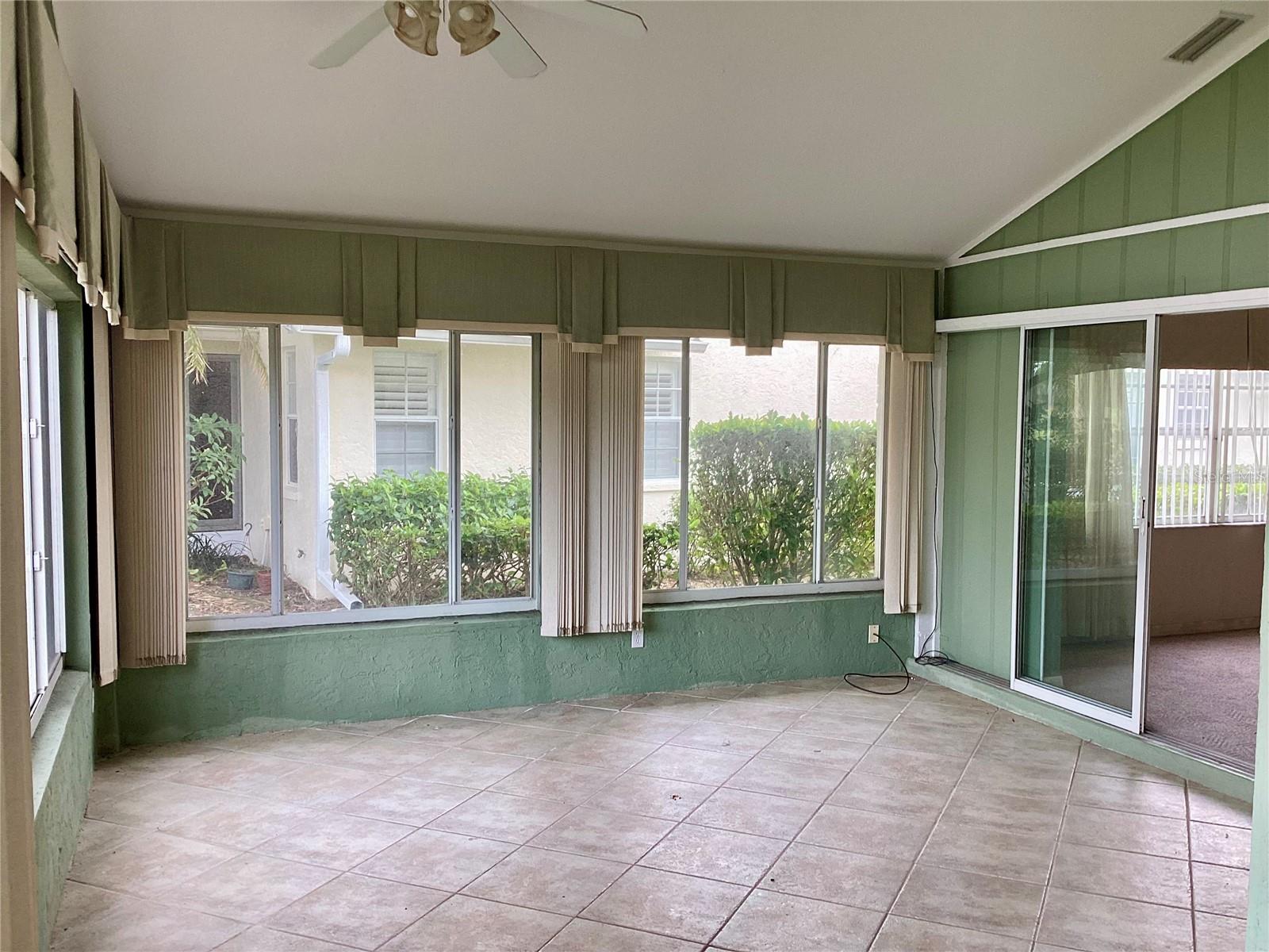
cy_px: 476
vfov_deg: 45.4
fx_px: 1136
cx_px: 634
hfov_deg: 58.4
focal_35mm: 31
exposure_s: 1/100
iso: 50
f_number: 2.4
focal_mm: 3.3
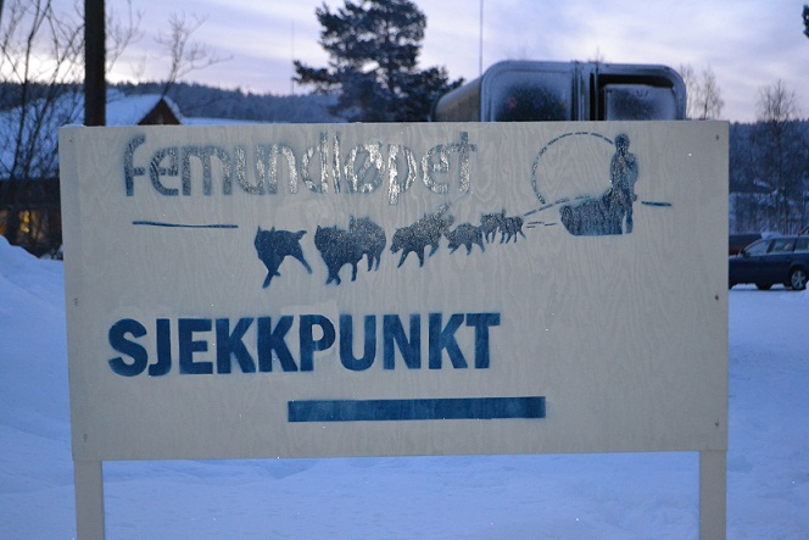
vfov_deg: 25.8
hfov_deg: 37.8
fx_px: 1180
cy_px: 270
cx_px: 404
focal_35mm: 52
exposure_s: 1/60
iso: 3200
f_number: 5
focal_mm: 35
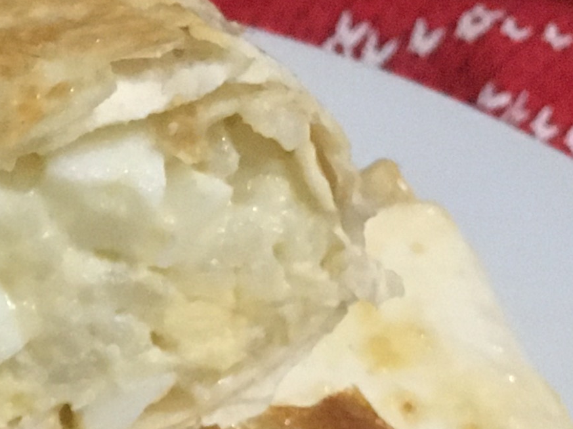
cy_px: 805
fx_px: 2217
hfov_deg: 14.0
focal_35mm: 134
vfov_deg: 10.3
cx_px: -214
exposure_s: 1/17
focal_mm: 4.15
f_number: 2.2
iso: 250
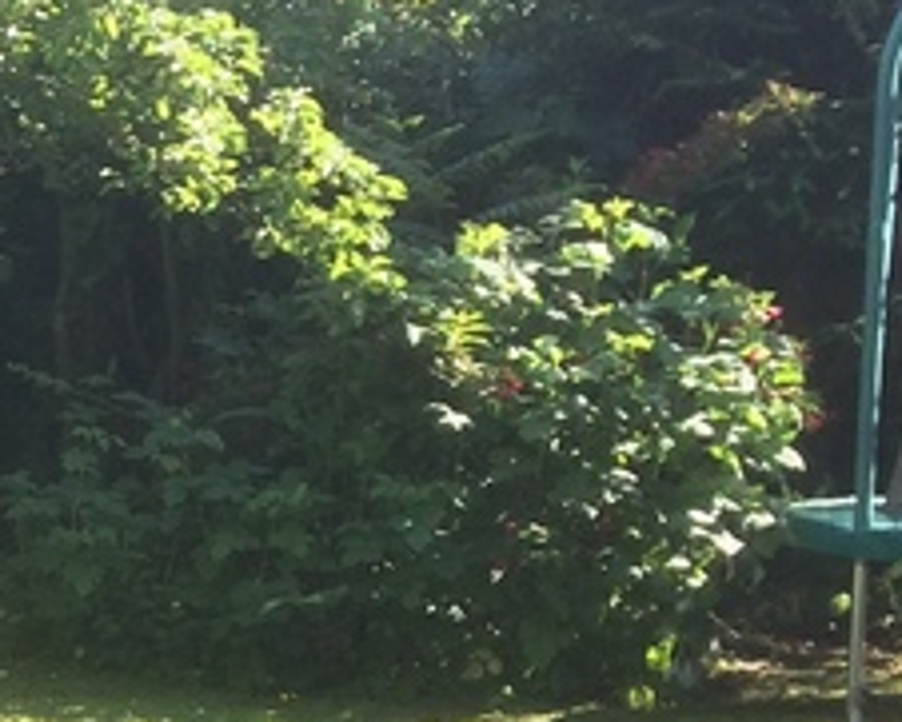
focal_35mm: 128
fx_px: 3419
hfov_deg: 13.0
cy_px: 622
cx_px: -902
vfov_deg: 12.0
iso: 32
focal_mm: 4.15
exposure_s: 1/354
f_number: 2.2
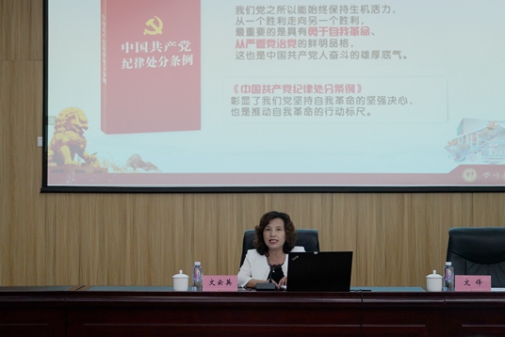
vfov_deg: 21.3
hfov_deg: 31.4
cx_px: 255
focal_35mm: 64
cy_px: 173
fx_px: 898
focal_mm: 49
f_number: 4
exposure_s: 1/160
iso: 1600
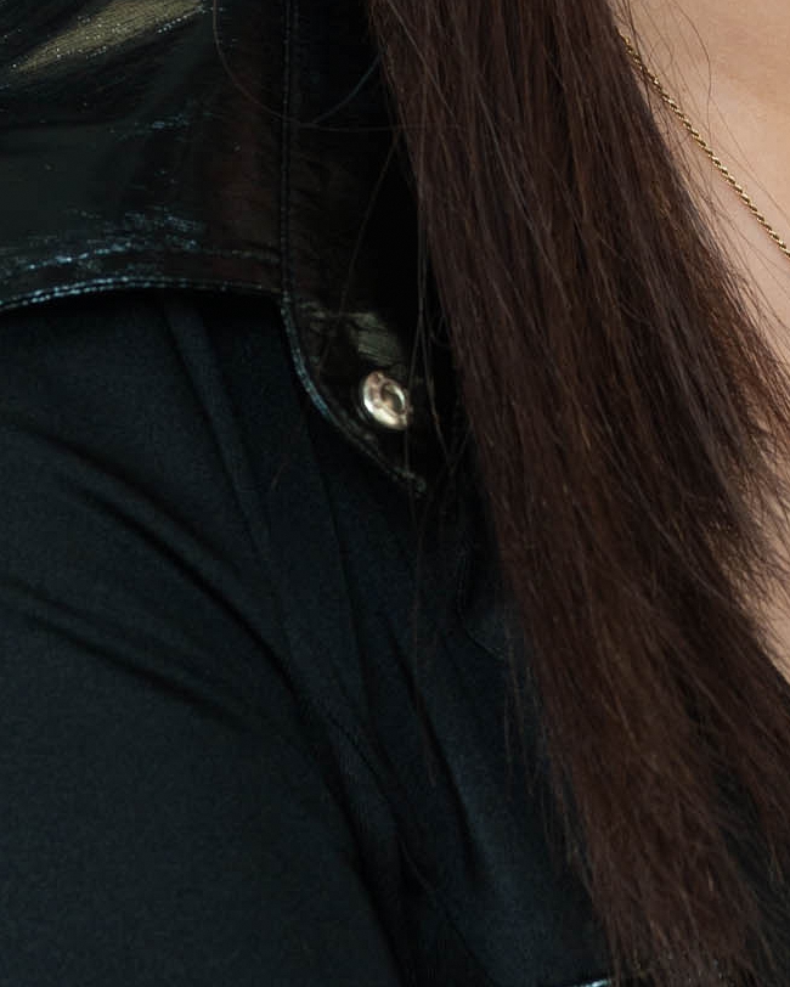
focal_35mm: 208
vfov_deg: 9.2
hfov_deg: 7.4
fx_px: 6077
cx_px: 942
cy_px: 89
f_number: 9
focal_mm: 60
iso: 320
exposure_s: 1/125
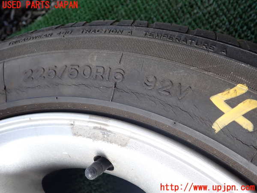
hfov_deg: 60.0
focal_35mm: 30
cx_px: 128
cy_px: 96
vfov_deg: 46.8
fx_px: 223
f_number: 2.3
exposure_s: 1/160
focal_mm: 5.4
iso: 160
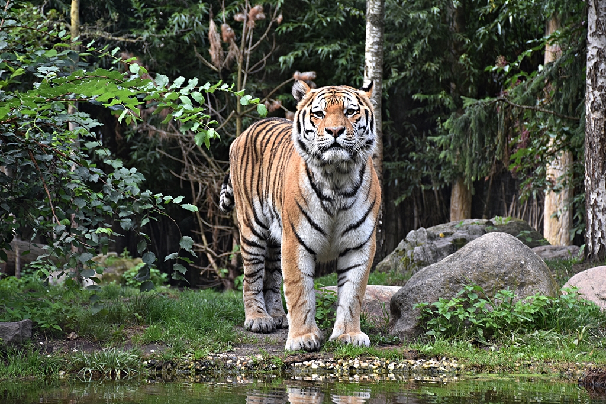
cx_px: 303
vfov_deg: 11.4
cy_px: 202
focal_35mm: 120
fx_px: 2020
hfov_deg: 17.1
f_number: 5.3
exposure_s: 1/60
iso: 400
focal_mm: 80
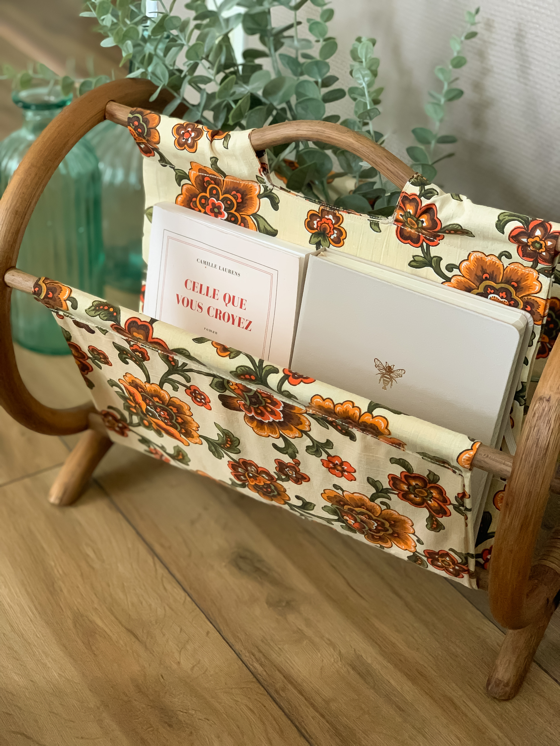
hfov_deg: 28.0
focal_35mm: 52
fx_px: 1122
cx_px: 280
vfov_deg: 36.8
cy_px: 373
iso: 400
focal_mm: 6
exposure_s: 1/50
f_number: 2.4
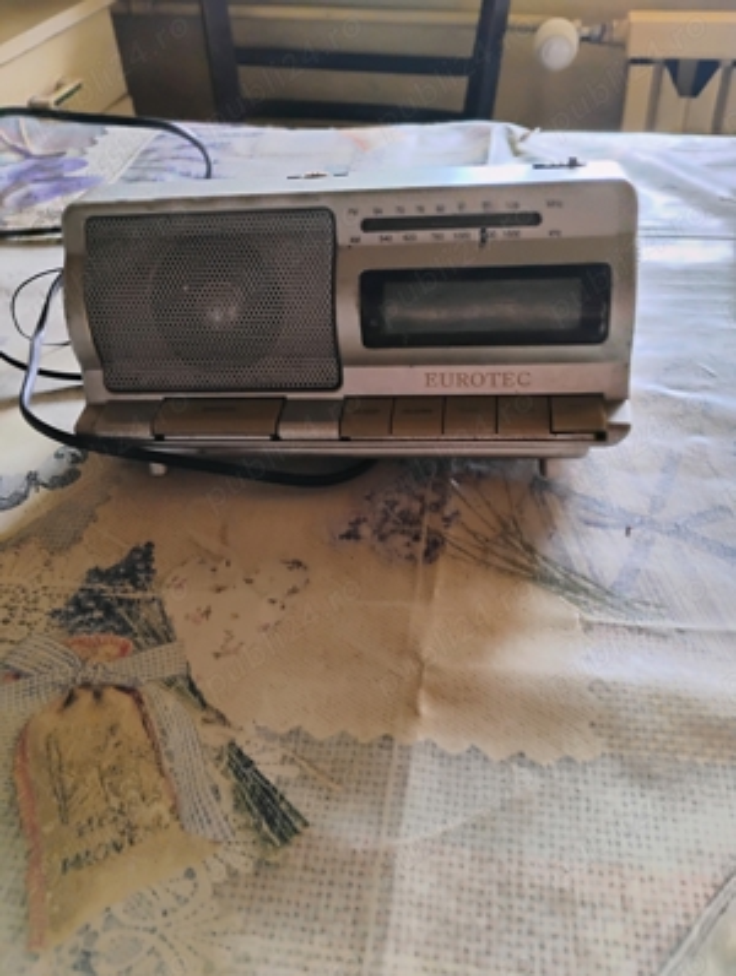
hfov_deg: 49.9
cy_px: 488
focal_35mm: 28
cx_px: 368
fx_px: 791
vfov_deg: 63.4
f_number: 1.8
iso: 1081
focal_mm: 4.26
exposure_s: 1/33.3
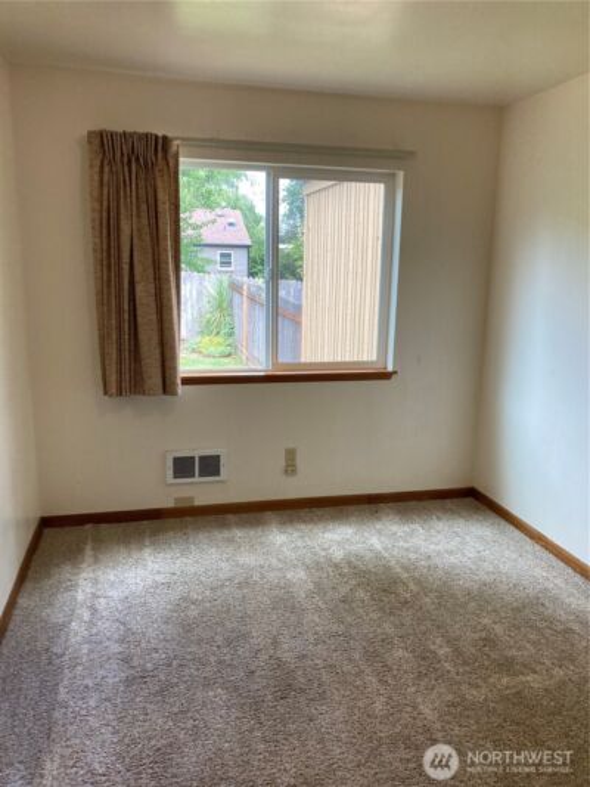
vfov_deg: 63.4
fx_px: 636
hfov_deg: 49.8
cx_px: 295
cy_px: 394
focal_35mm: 28
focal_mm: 3.99
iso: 80
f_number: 1.8
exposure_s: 1/120
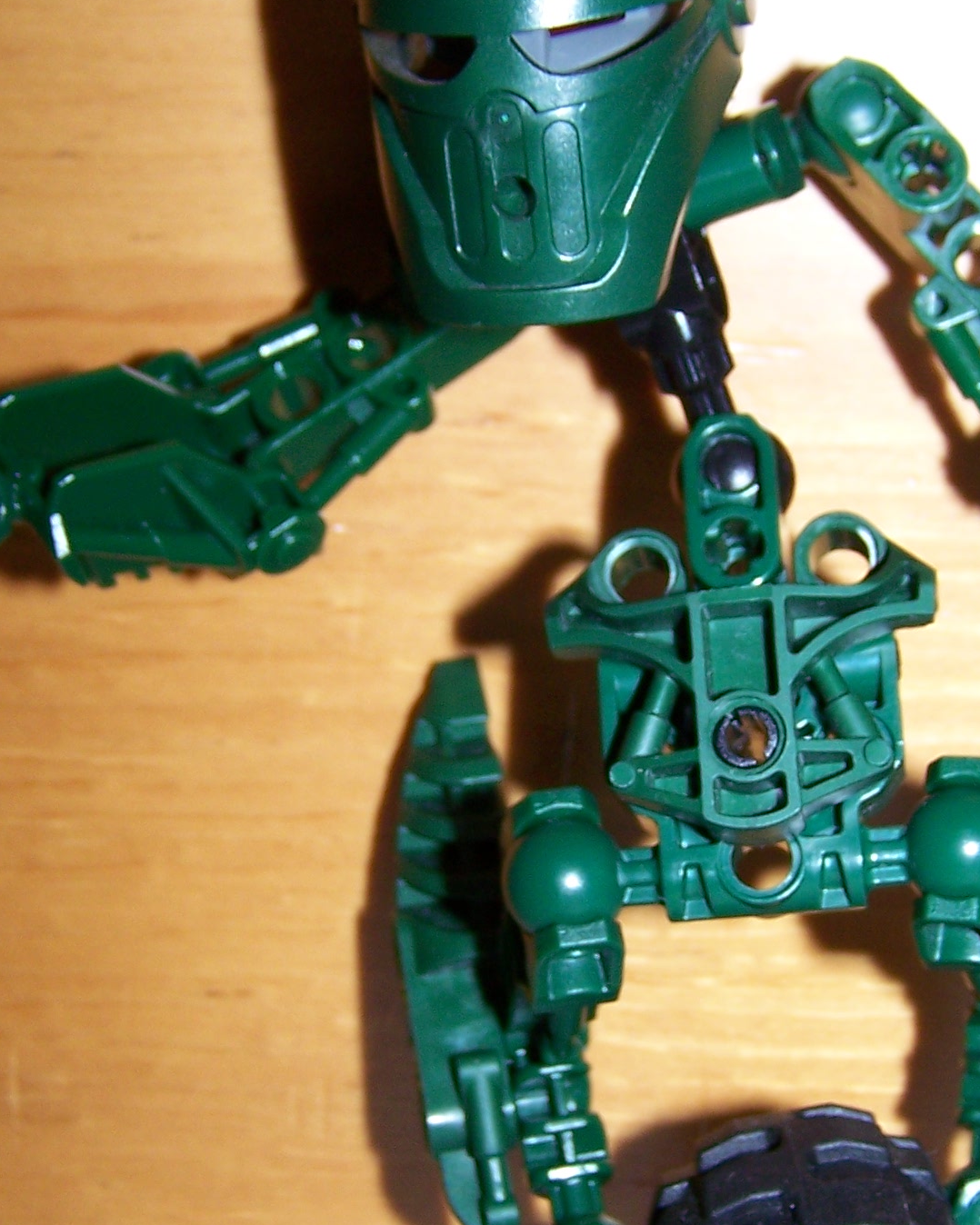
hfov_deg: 19.6
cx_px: 605
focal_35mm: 78
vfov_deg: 24.4
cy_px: 684
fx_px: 2829
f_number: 2.8
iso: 80
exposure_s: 1/60
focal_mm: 6.3
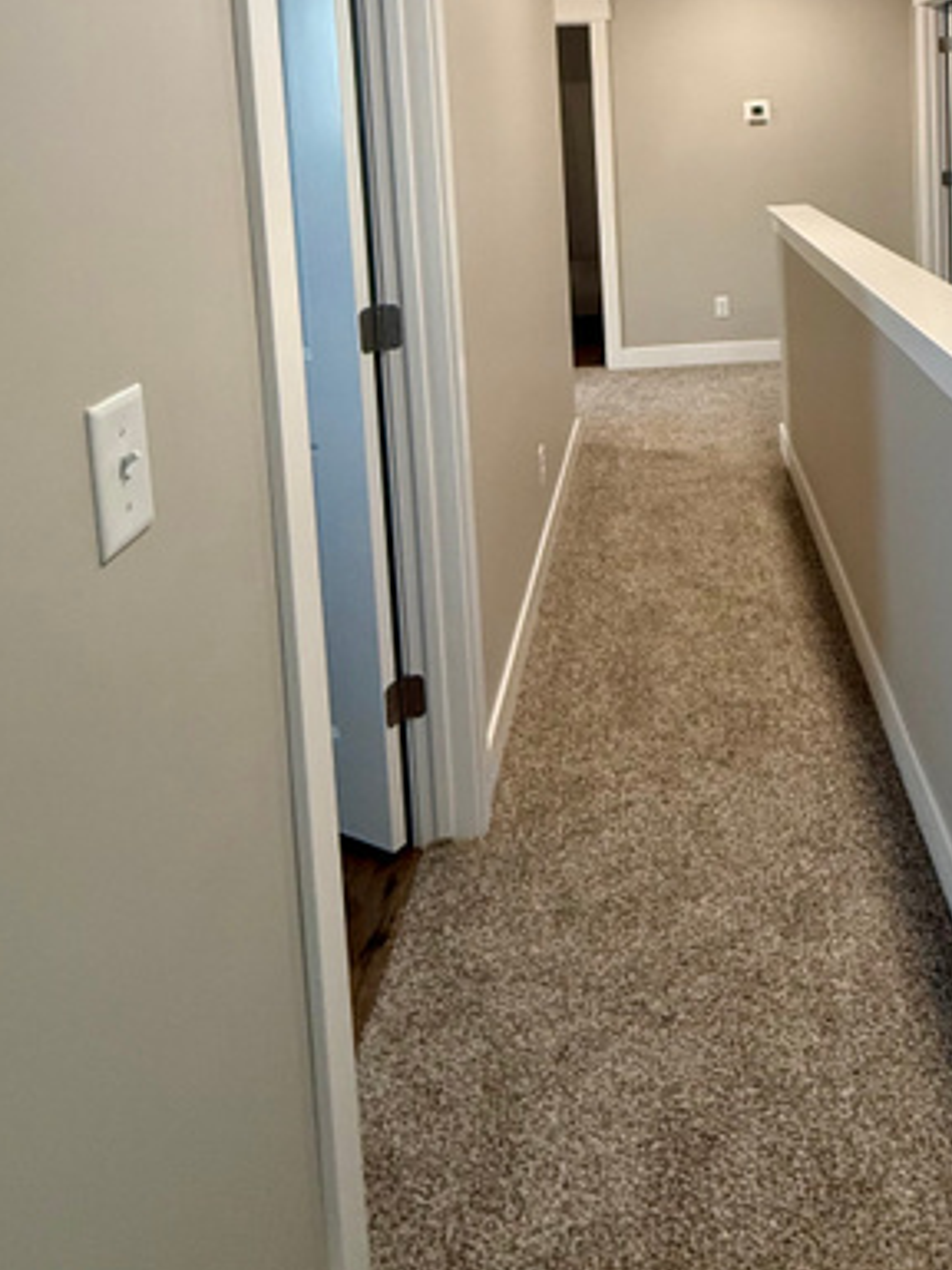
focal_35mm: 28
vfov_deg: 57.4
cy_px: 208
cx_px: 724
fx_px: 1027
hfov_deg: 47.7
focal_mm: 2.22
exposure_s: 1/120
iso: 320
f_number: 2.2
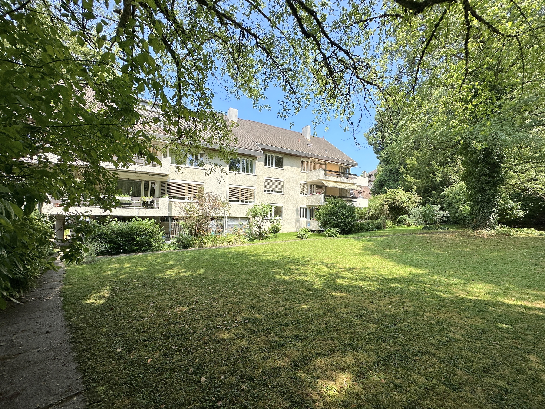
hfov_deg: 102.1
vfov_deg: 85.7
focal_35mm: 14
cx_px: 272
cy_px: 204
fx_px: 220
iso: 50
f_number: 2.2
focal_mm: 2.22
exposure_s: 1/1553
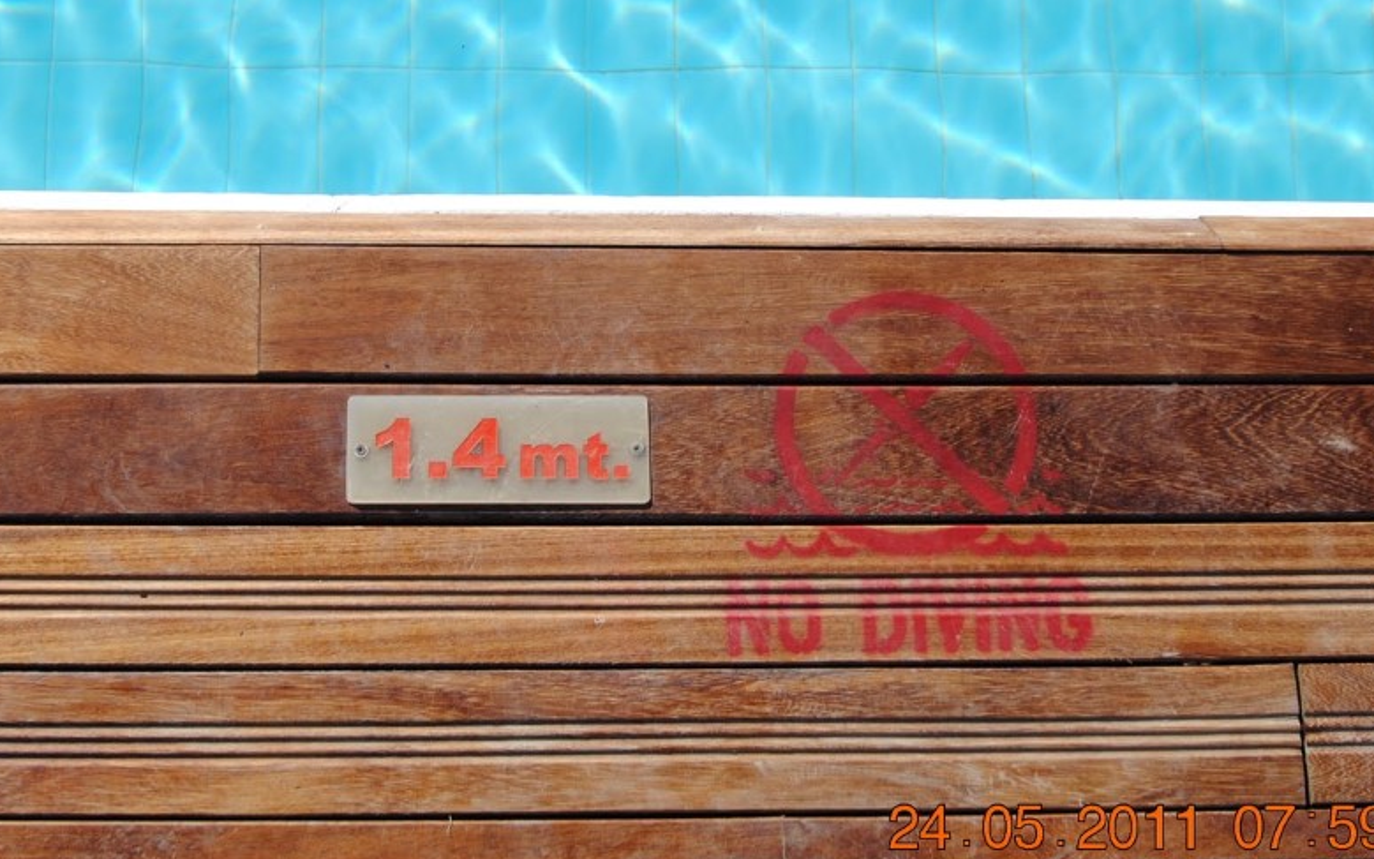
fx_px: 2022
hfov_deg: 37.4
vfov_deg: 23.8
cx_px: 573
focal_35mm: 54
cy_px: 252
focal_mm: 24
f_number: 7.1
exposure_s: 1/200
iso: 100
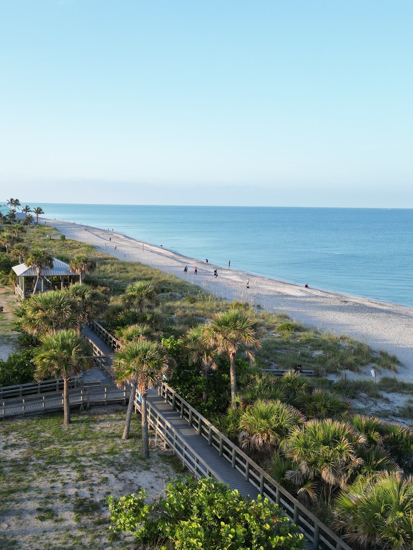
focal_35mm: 33
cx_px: 111
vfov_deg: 55.3
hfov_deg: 41.9
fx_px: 525
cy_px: 269
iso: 120
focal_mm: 6.72
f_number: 1.7
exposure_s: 1/640
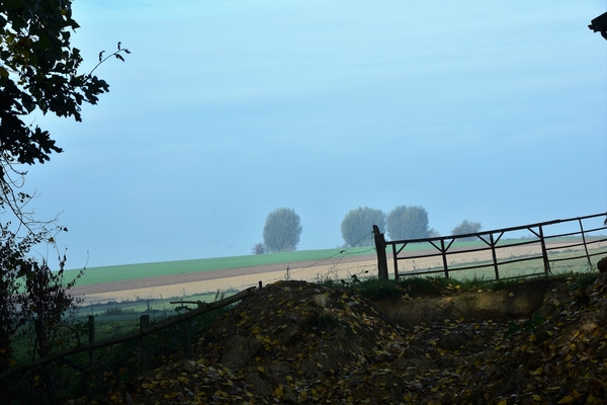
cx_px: 304
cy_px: 202
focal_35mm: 112
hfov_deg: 18.2
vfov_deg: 12.2
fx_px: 1897
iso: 160
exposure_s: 1/125
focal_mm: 75
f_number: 11
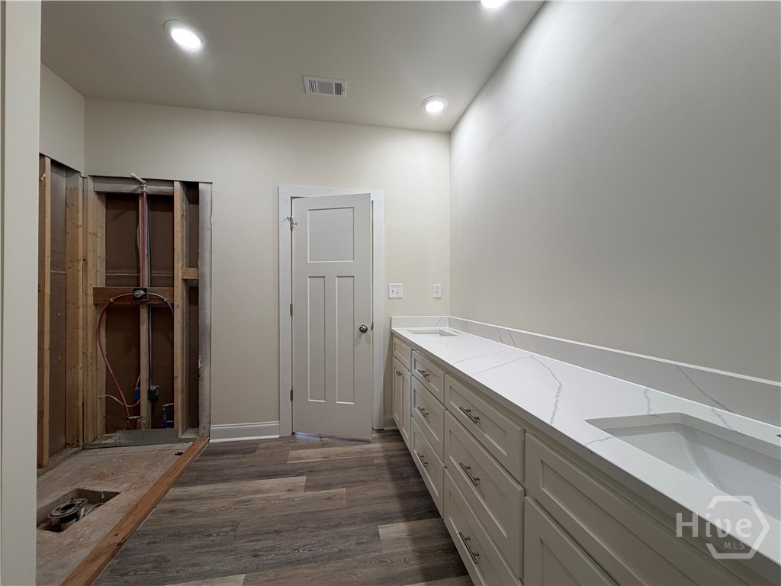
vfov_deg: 85.7
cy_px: 293
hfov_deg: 102.1
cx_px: 390
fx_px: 316
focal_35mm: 14
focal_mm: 2.22
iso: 160
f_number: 2.2
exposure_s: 1/120
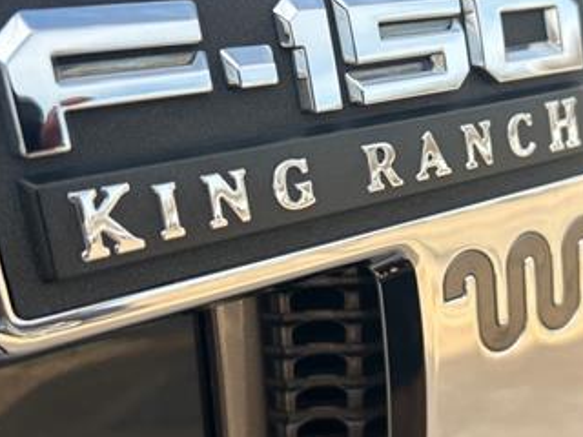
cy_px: 211
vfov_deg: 28.0
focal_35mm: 52
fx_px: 876
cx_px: 403
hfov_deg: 36.3
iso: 50
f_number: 1.5
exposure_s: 1/924
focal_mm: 5.7
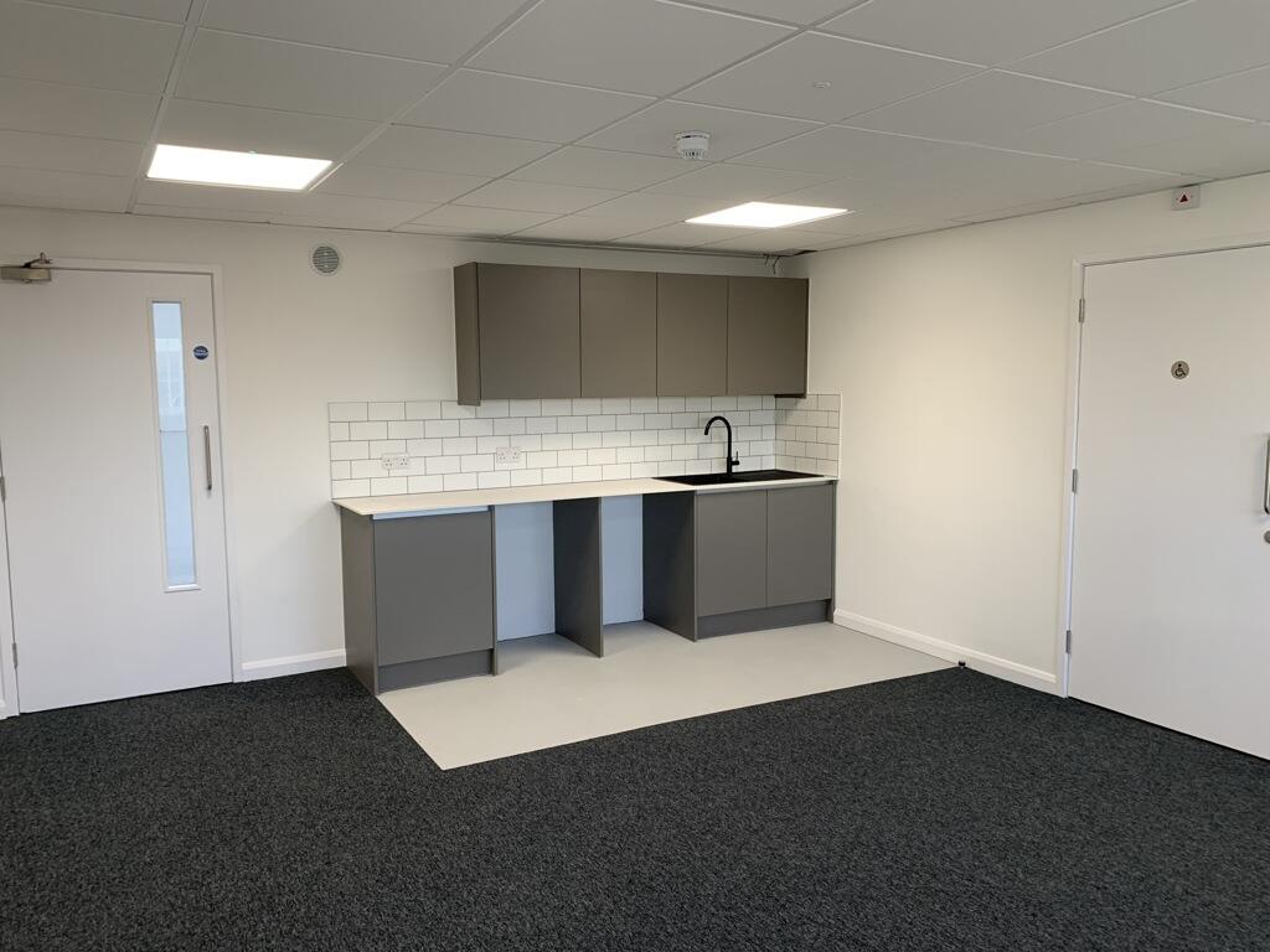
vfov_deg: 53.1
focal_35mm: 26
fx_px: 954
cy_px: 476
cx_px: 635
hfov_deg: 67.3
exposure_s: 1/106
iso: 100
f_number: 1.8
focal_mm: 4.25
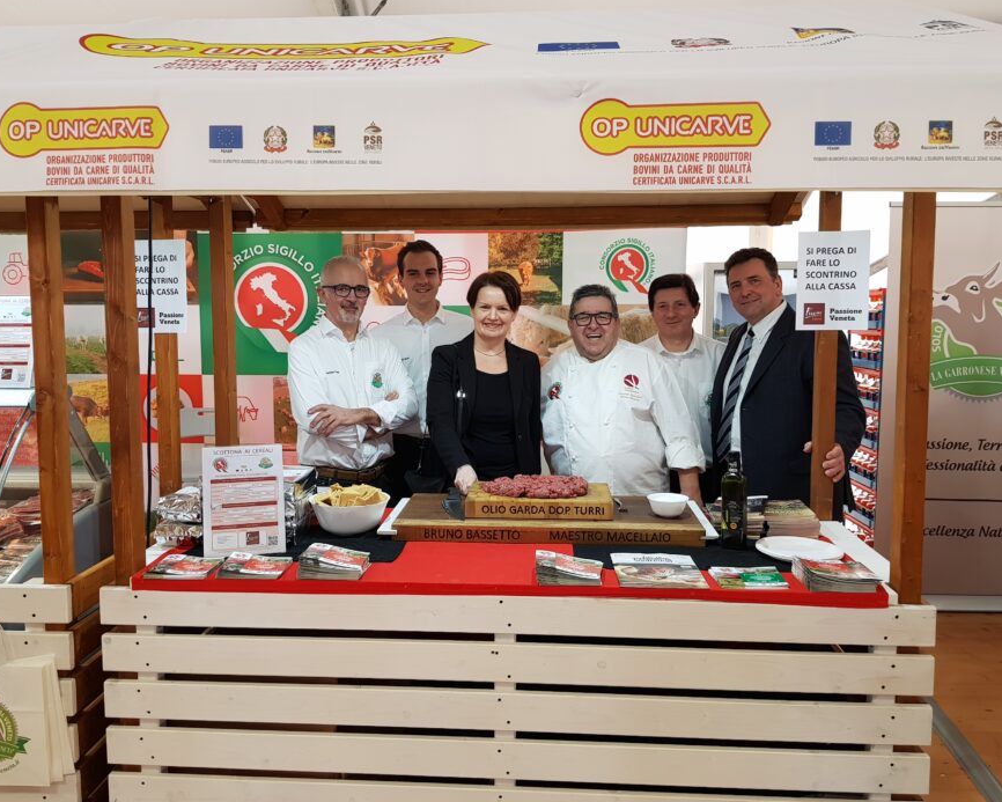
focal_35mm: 30
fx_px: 890
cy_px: 395
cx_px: 486
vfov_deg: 48.5
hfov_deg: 58.8
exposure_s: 1/60
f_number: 1.7
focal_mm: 4.2
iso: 64
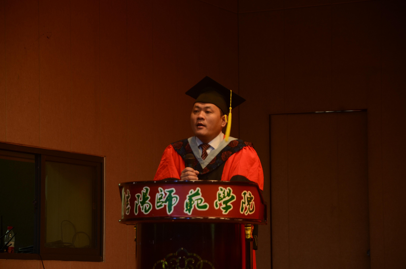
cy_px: 134
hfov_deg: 13.1
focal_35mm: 158
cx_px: 203
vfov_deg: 8.7
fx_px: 1773
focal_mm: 105
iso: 280
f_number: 5.6
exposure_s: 1/30
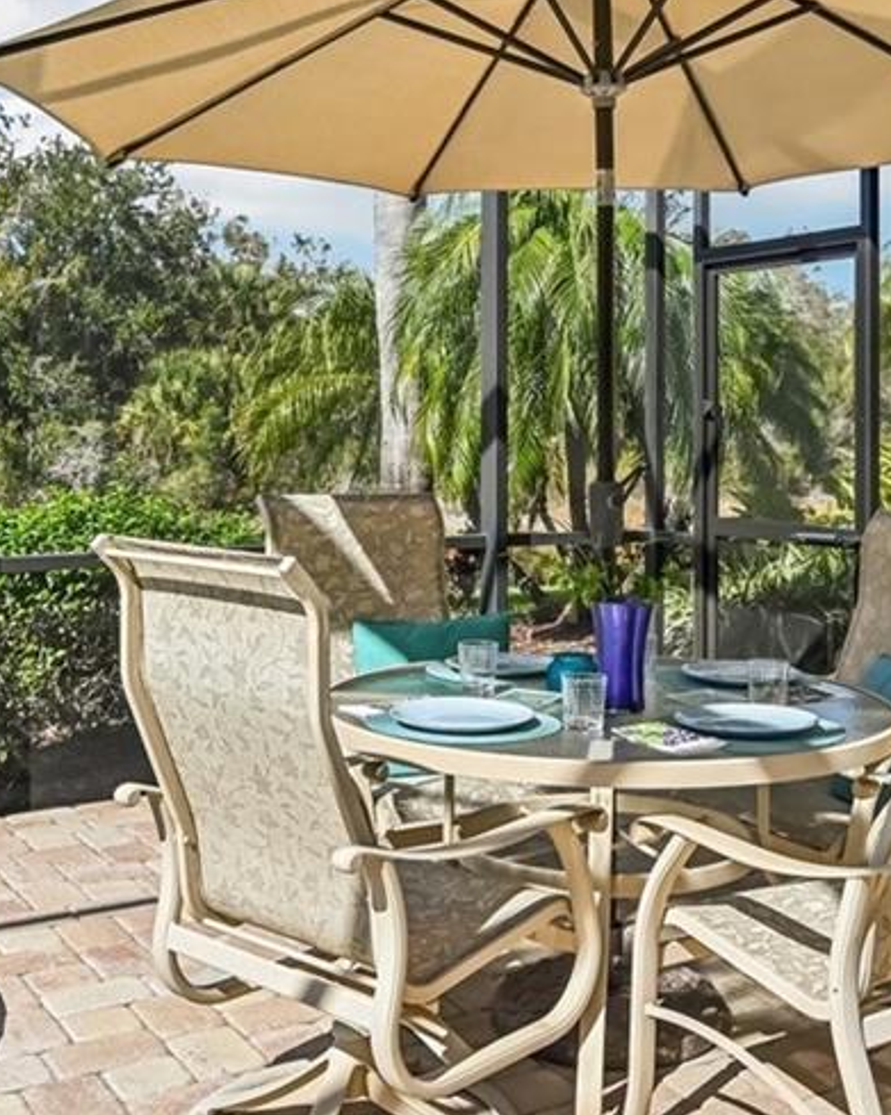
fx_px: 1418
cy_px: 401
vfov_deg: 42.5
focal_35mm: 43
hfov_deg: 34.7
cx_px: 554
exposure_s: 1/1000
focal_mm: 14
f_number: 8
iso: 400
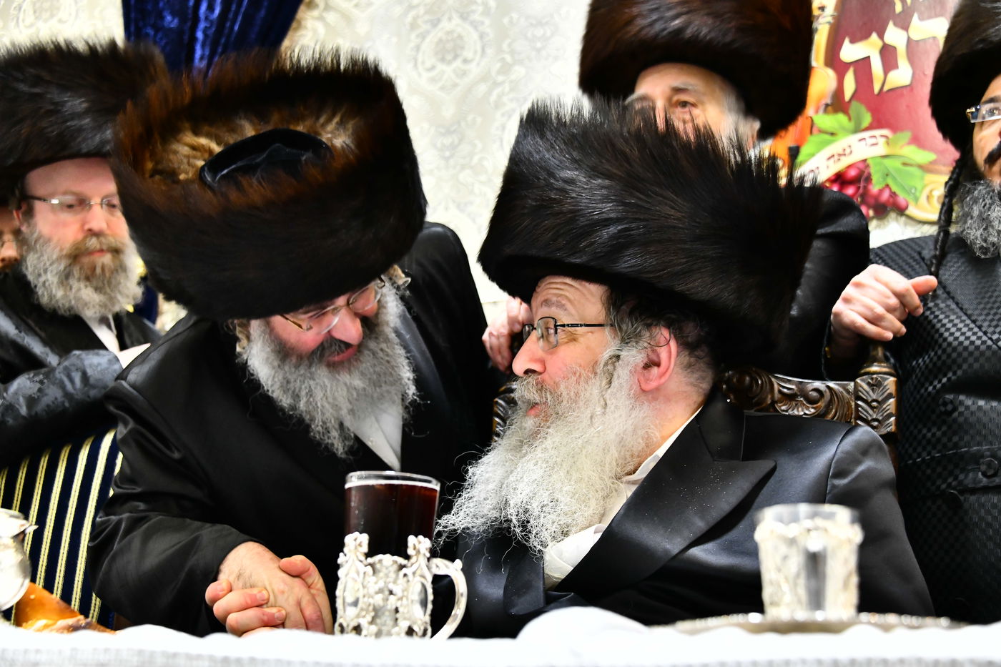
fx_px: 1612
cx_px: 500
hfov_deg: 34.5
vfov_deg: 23.4
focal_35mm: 58
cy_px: 334
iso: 3200
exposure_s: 1/100
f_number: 5
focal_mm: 58
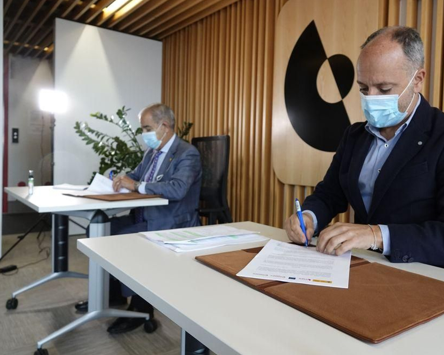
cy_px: 174
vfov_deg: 51.5
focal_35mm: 28
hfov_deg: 61.7
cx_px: 265
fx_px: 368
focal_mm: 8.8
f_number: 2.5
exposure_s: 1/200
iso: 640
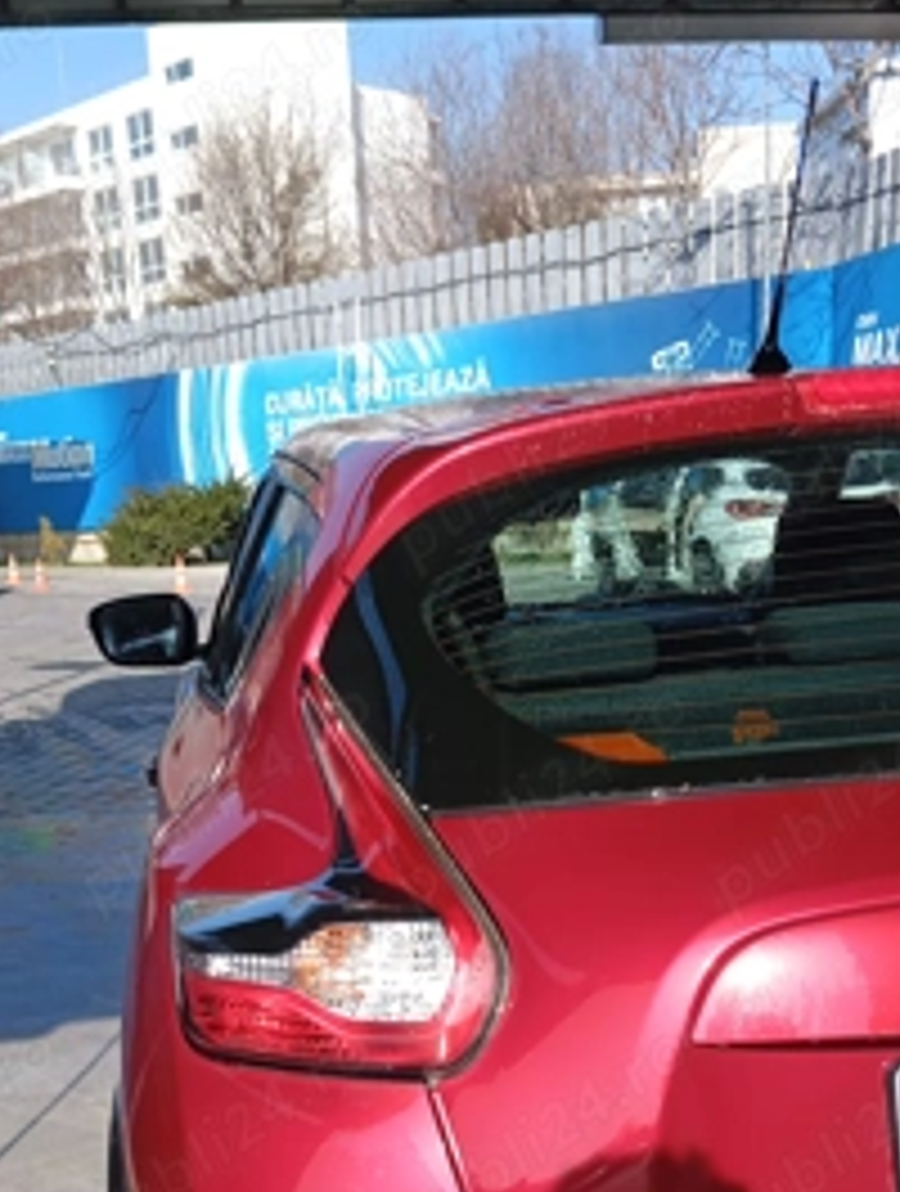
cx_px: 382
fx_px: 1450
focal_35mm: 42
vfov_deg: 43.5
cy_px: 868
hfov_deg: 34.4
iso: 112
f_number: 1.8
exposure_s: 1/440
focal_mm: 4.22
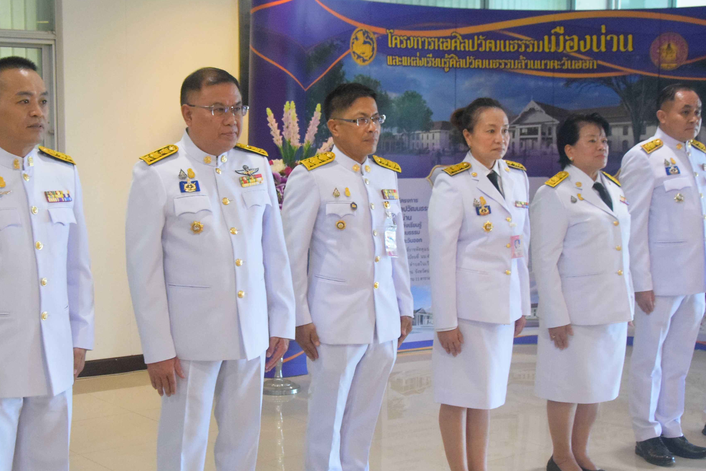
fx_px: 1157
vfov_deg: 23.0
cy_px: 284
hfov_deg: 33.9
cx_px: 309
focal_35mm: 59
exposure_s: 1/125
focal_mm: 30
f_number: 5.6
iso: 5000
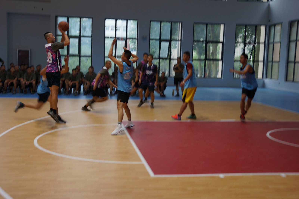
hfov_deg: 42.8
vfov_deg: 29.2
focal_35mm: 46
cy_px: 100
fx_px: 382
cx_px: 150
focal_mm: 31
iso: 320
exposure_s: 1/60
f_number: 4.5
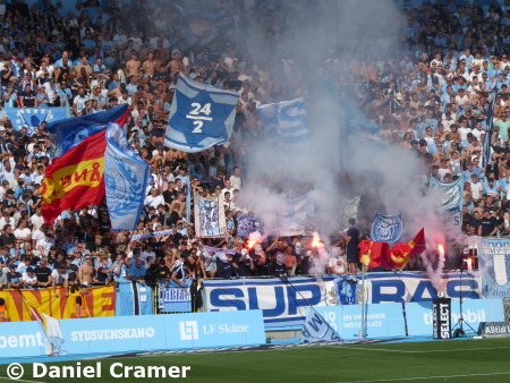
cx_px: 255
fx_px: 3685
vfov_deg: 6.0
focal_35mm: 250
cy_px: 192
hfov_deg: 7.9
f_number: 5.6
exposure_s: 1/640
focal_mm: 44.8
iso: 80
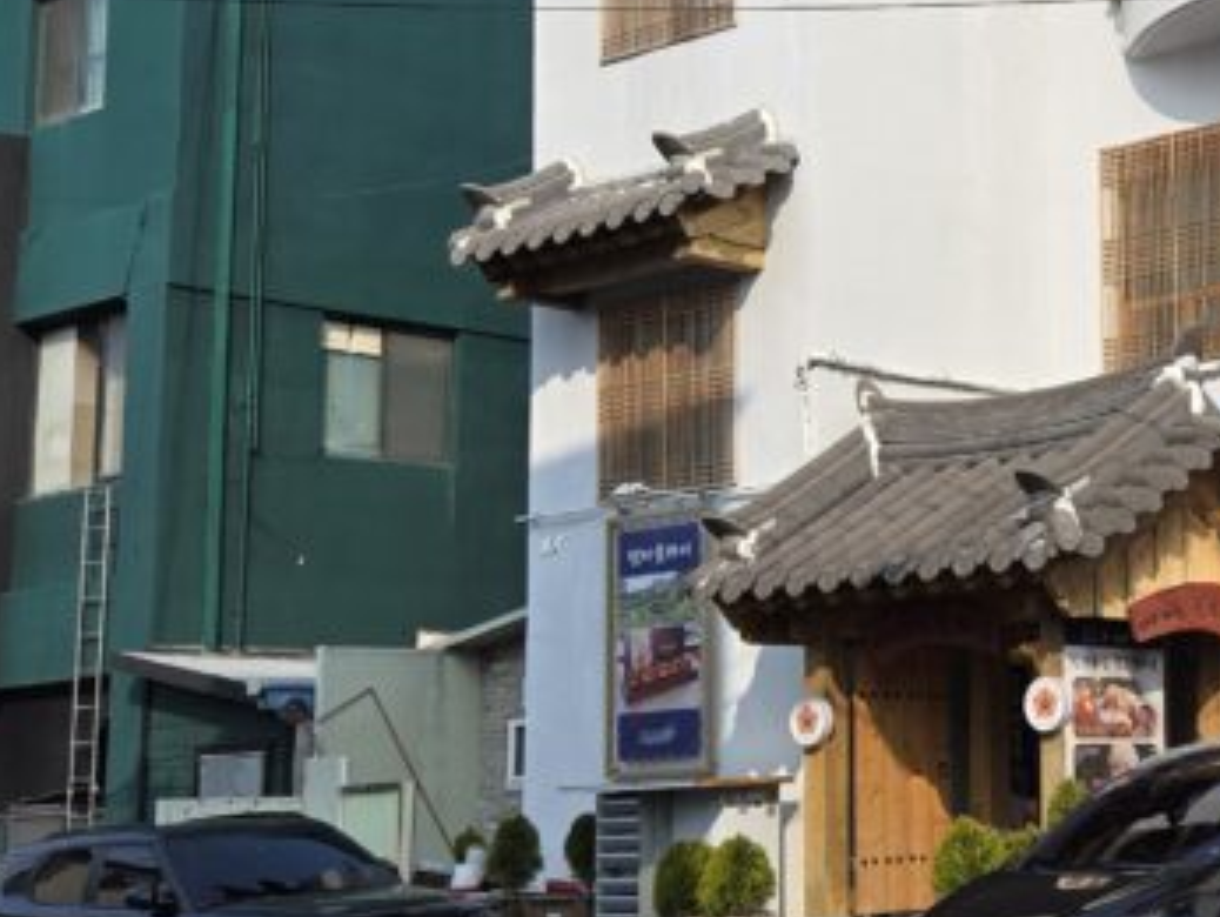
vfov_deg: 21.6
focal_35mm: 68
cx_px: 1386
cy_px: 451
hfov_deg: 26.1
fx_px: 2398
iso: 40
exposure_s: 1/2921
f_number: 1.8
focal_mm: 5.4
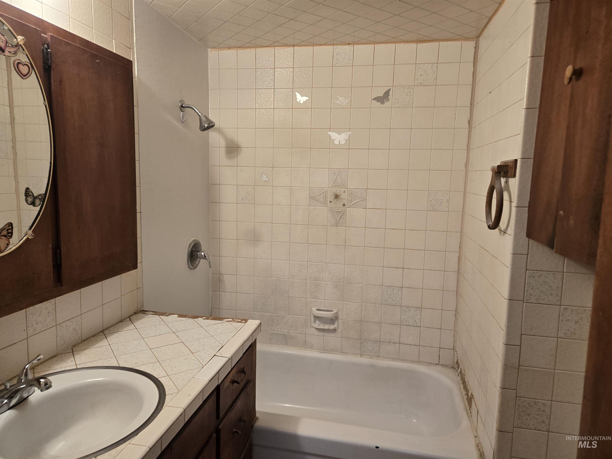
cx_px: 306
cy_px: 230
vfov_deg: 58.9
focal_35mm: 23
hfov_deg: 73.9
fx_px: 407
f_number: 1.8
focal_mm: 5.4
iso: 160
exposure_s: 1/120
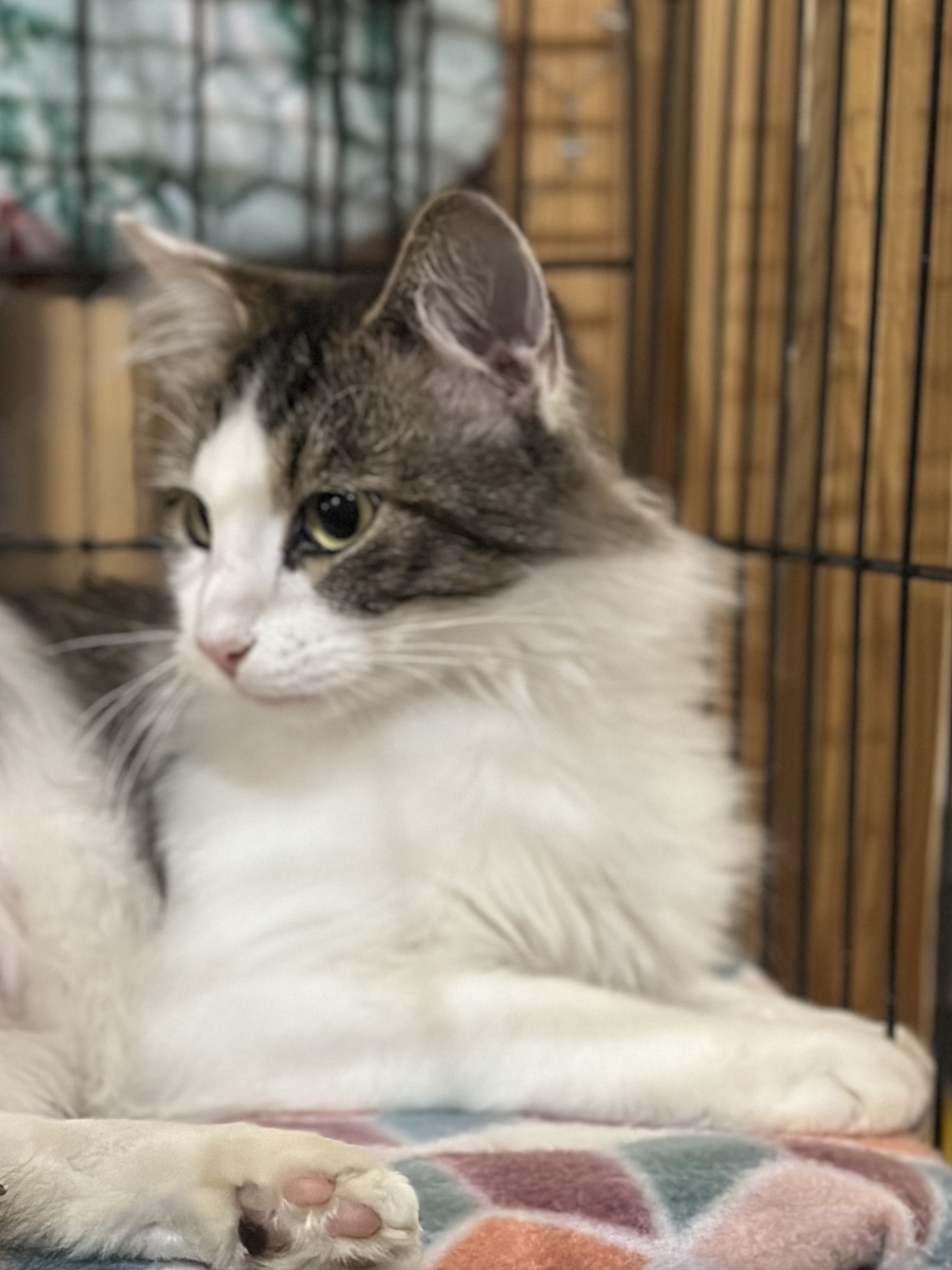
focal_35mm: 91
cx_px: 210
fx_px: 3337
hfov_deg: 16.1
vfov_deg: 21.2
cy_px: 1068
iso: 640
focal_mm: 6.86
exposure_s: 1/30
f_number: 1.78
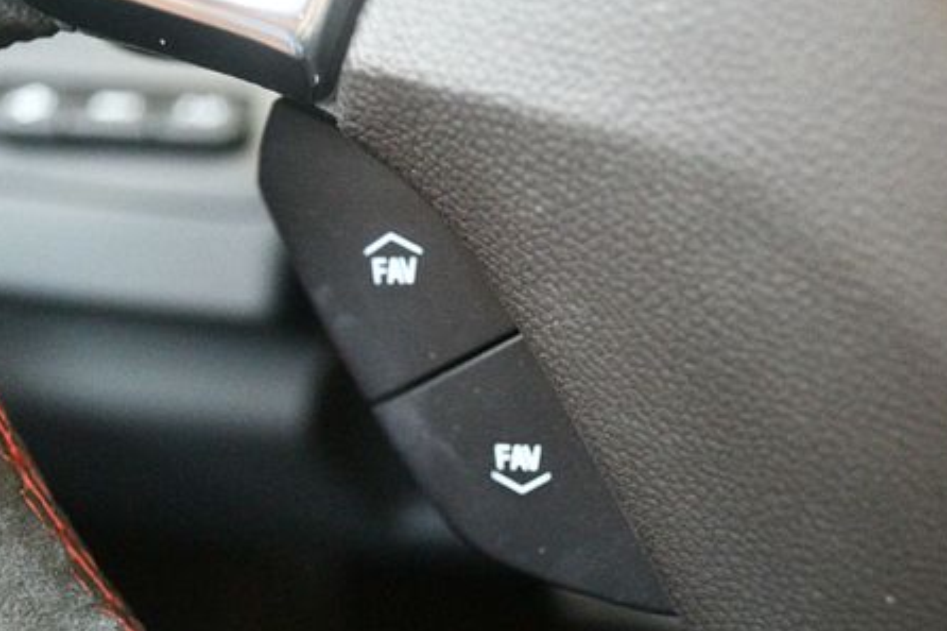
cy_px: 370
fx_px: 1472
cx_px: 431
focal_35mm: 56
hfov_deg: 35.6
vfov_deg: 24.1
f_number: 4.2
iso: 12800
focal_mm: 26
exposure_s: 1/50
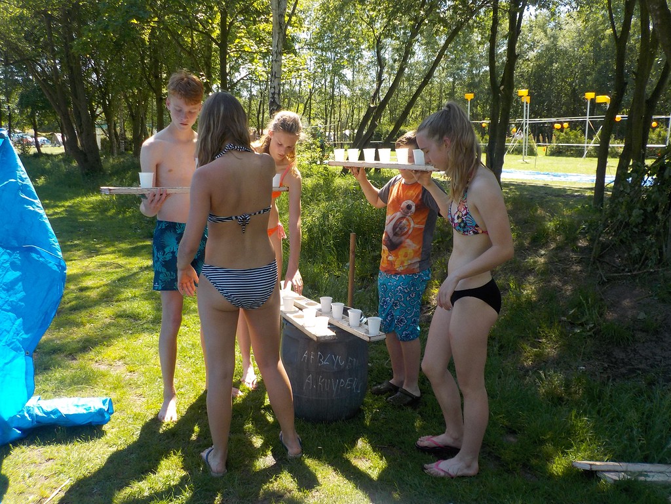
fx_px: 582
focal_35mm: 30
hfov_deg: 60.0
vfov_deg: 46.8
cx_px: 336
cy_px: 252
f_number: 3.3
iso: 125
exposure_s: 1/320
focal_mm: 4.1
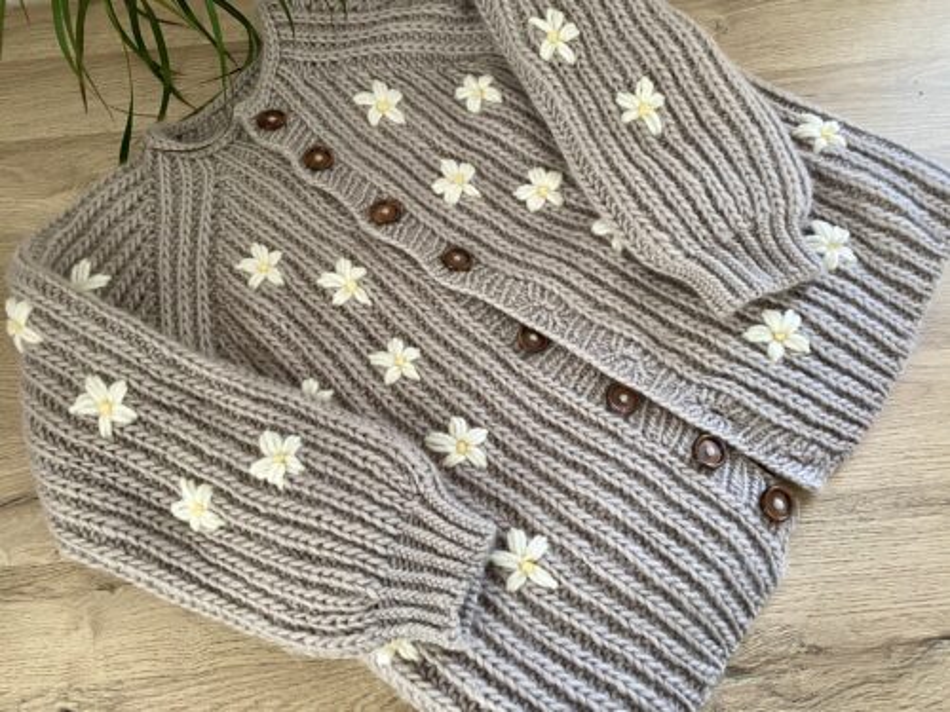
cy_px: 356
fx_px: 714
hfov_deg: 67.3
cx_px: 475
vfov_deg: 53.1
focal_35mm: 26
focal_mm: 4.25
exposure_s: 1/60
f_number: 1.8
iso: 125
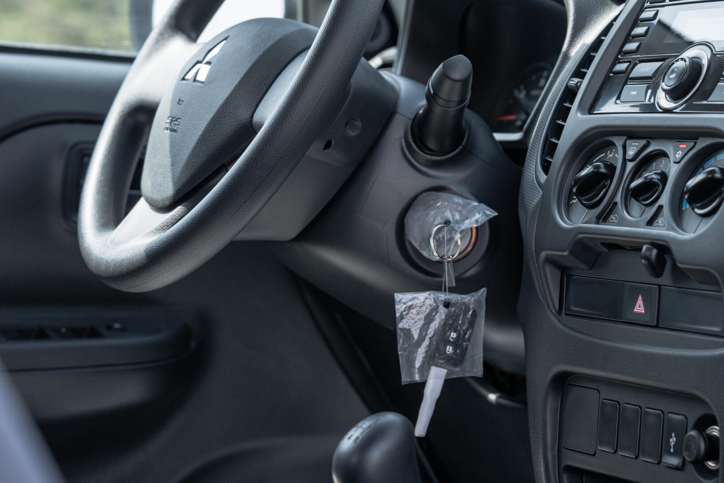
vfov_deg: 12.4
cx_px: 565
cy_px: 129
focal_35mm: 110
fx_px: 2212
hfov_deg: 18.4
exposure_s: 1/400
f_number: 5
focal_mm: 70
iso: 320
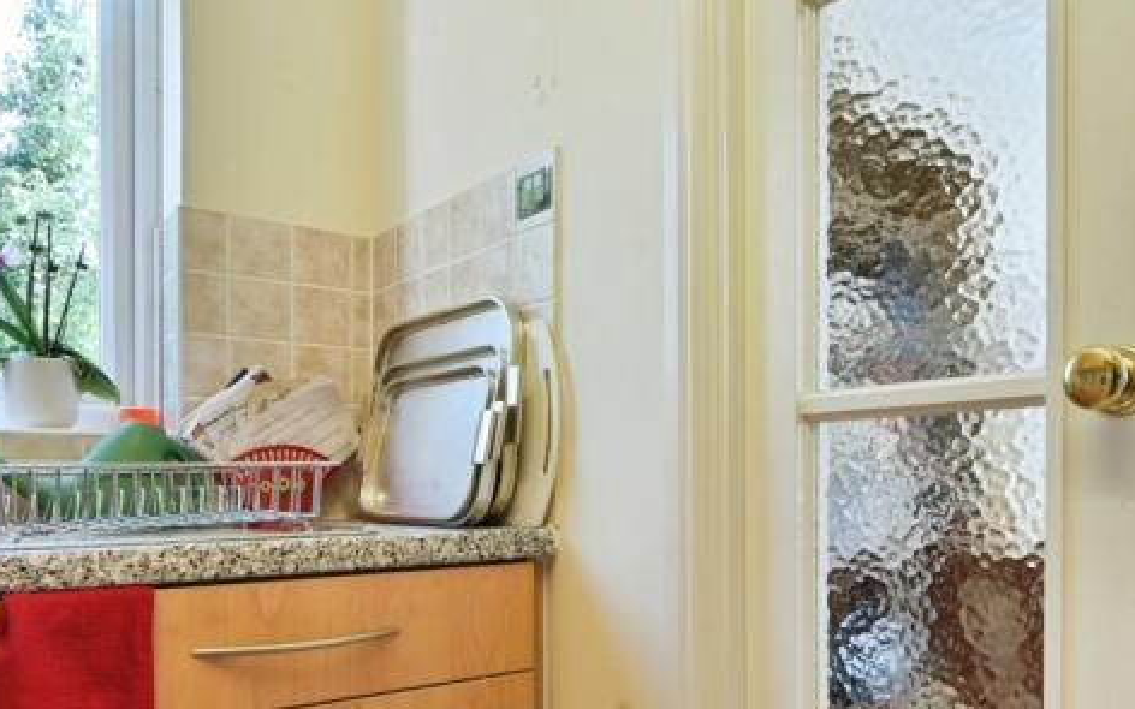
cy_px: 531
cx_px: 659
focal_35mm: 31
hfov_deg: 60.9
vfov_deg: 39.5
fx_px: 959
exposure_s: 1/15
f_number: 14
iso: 1250
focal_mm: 14
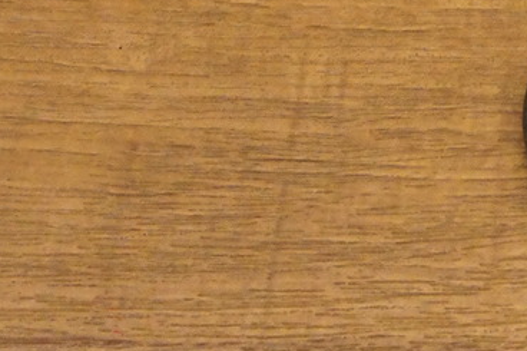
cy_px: -12
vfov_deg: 13.1
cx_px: 709
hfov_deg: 18.4
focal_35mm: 103
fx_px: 1502
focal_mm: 21
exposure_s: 1/400
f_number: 11
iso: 6400
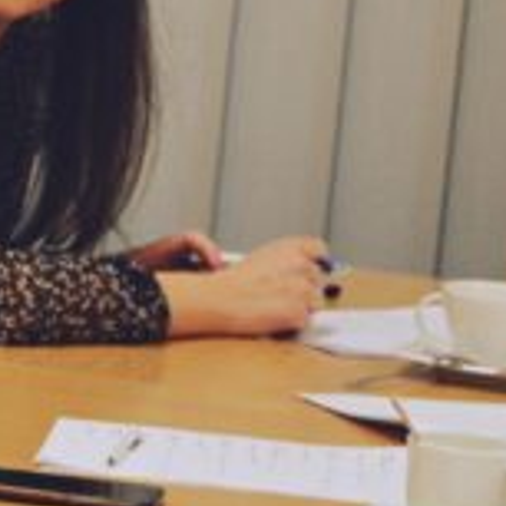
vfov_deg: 5.2
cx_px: -26
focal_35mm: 336
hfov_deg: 5.2
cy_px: 258
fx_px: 5557
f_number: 5
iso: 800
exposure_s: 1/125
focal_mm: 58
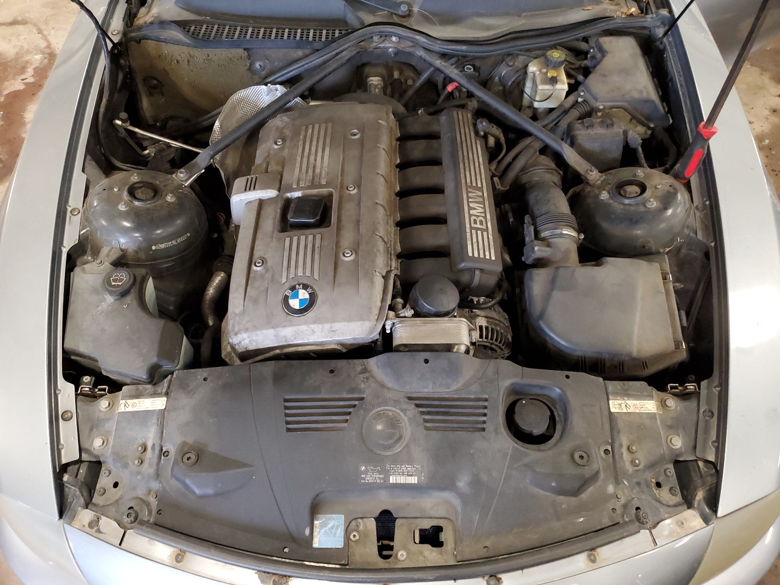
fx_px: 586
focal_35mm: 26
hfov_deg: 67.3
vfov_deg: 53.1
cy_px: 292
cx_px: 390
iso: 335
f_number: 1.5
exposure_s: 1/30
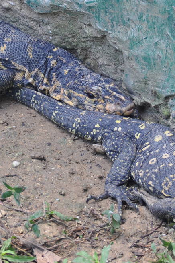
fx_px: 2085
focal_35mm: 286
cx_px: -6
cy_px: 50
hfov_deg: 4.8
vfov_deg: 7.2
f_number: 5.6
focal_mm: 78
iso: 400
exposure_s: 1/80
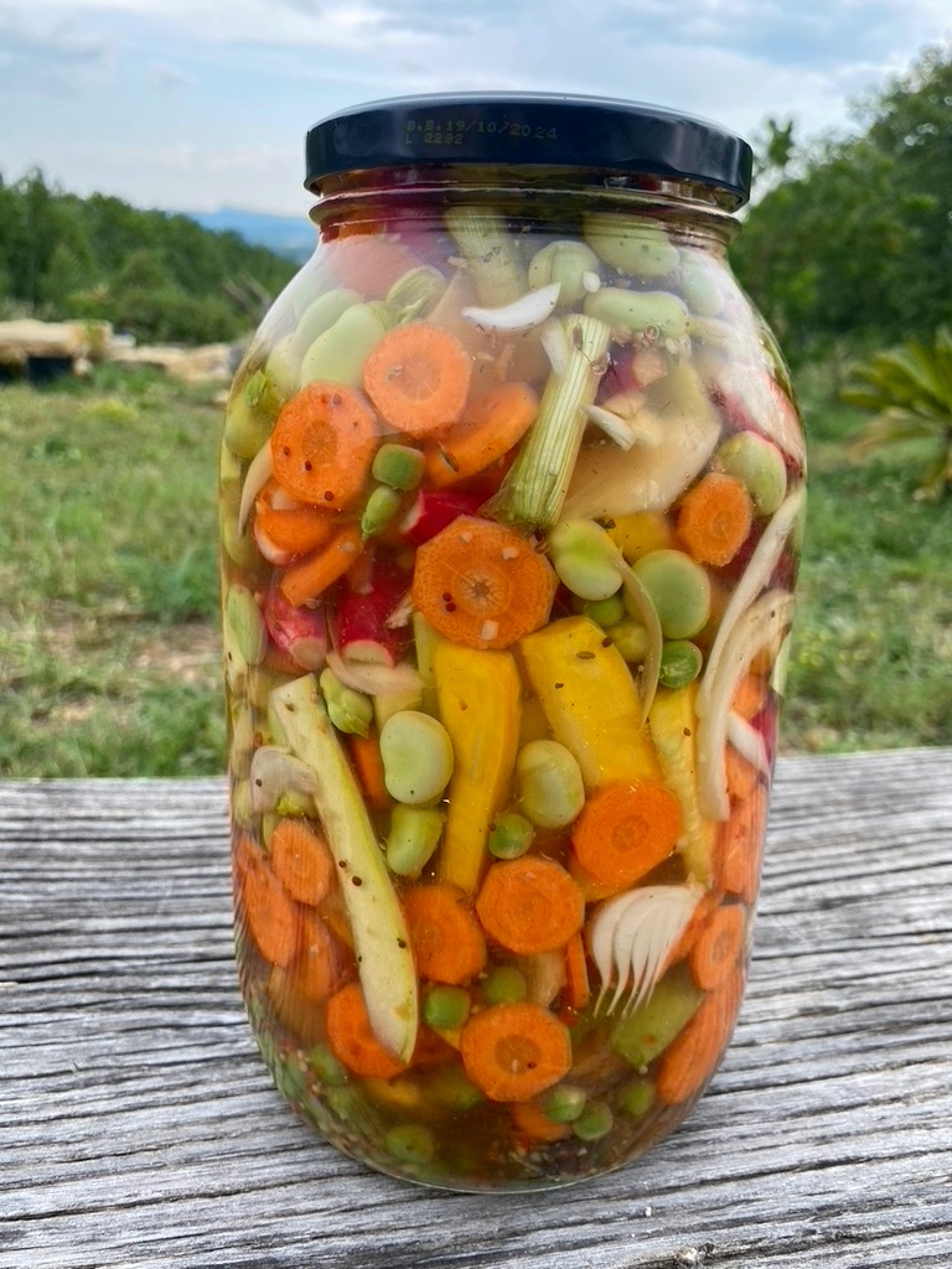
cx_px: 476
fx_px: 953
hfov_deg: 53.1
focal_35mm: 26
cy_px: 634
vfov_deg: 67.3
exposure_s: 1/312
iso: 32
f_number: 1.8
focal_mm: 4.25
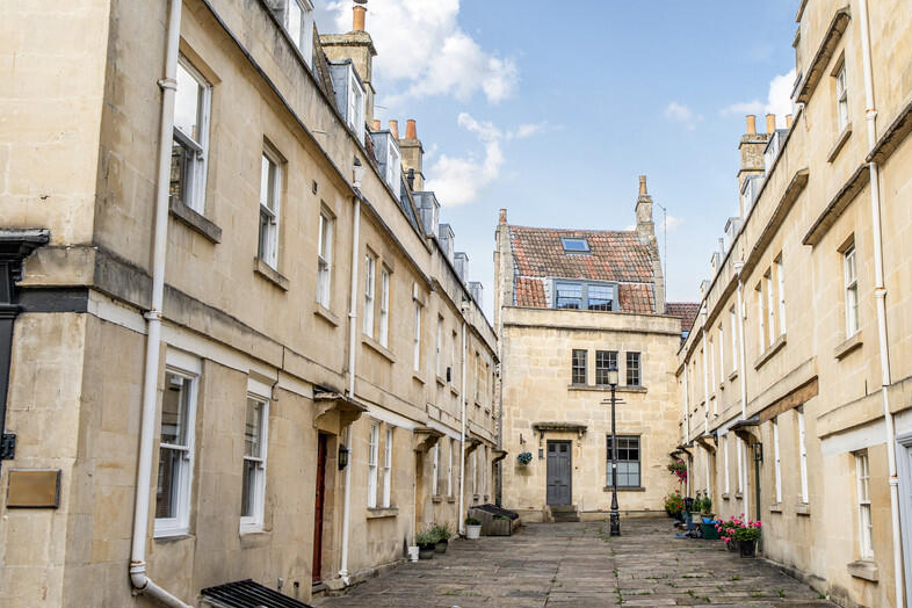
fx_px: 1089
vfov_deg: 31.2
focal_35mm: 43
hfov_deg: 45.0
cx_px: 576
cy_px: 296
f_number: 8
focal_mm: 22
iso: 400
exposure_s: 1/200
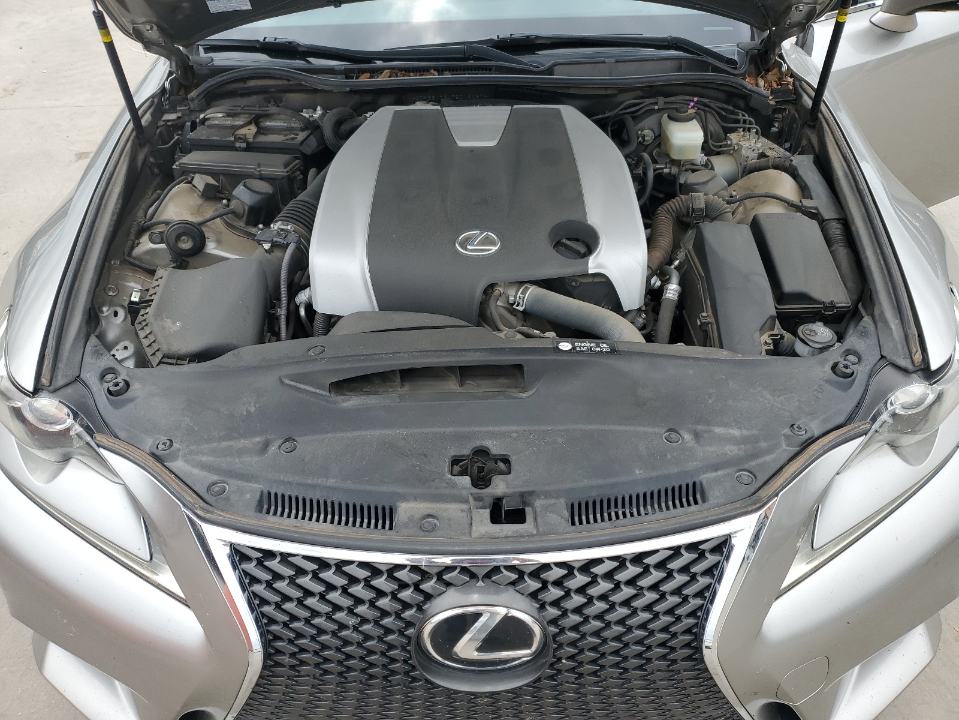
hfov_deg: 67.3
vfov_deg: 53.1
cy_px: 360
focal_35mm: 26
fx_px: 720
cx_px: 480
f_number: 1.5
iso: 50
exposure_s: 1/1667
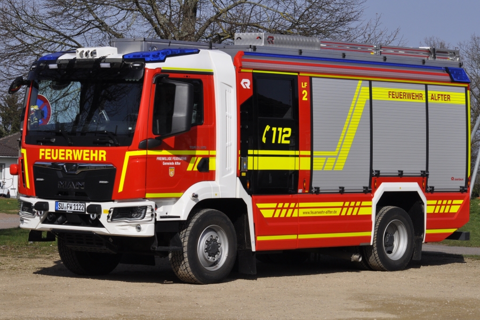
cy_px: 160
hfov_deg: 19.5
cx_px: 240
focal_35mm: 105
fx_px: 1400
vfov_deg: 13.0
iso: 500
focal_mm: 70
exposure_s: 1/1600
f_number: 10
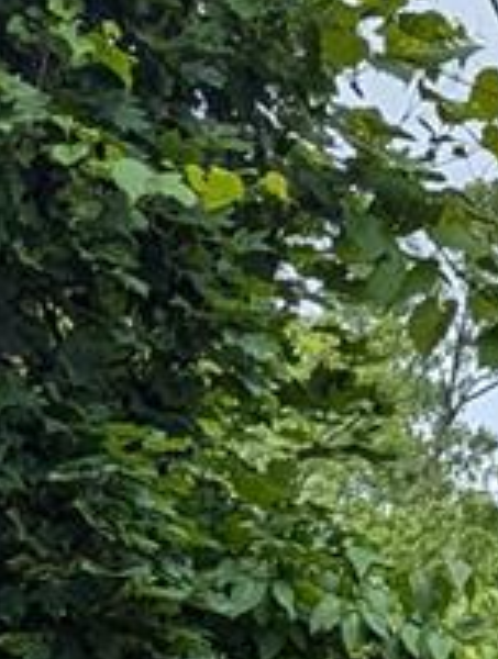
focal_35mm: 184
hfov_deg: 7.8
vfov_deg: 9.6
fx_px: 3515
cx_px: -447
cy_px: 1565
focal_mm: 6.81
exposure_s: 1/647
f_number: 1.85
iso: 44
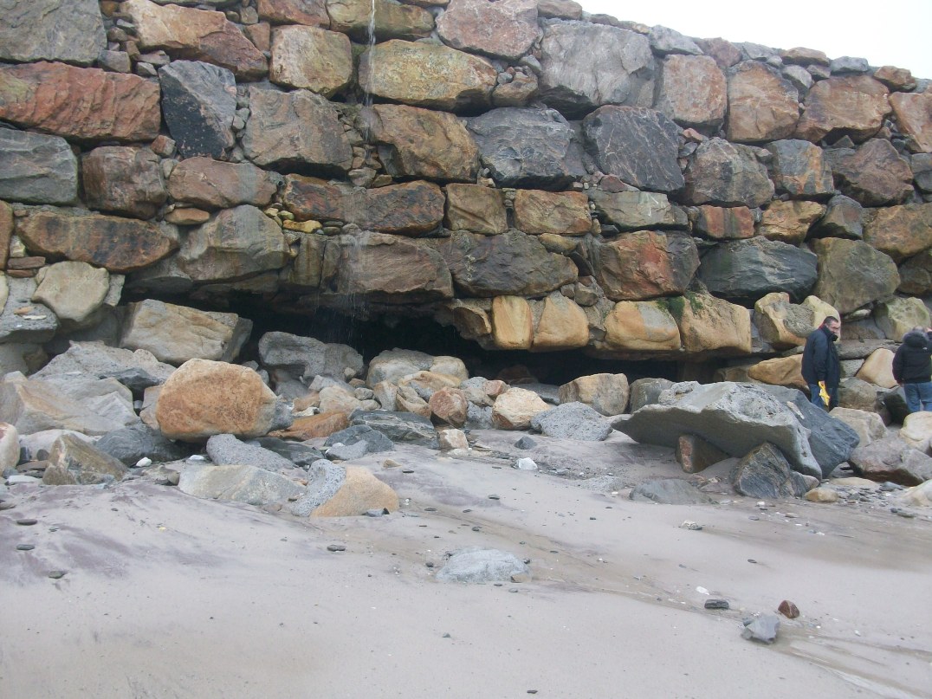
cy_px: 350
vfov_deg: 41.8
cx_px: 466
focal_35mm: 34
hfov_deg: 54.0
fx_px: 915
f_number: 2.8
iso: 64
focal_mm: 5.7
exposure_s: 1/60.9
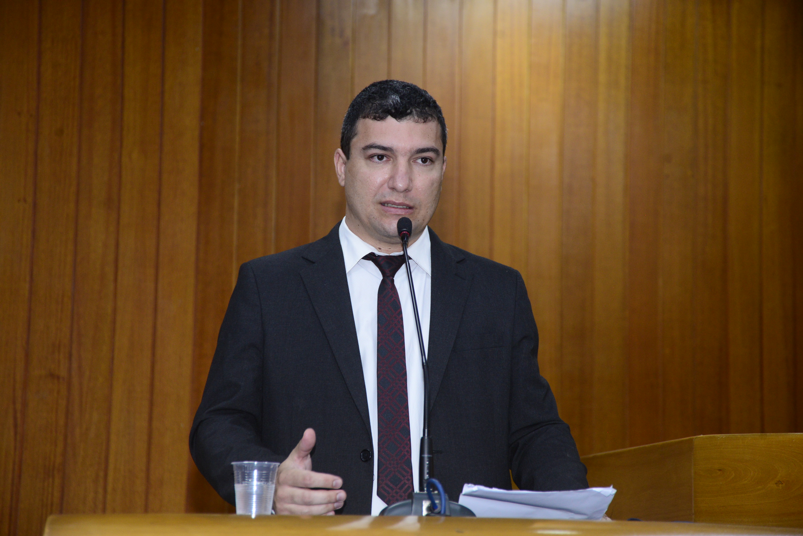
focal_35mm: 102
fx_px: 2276
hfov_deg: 20.0
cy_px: 268
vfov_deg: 13.4
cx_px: 402
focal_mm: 102
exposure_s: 1/60
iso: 2000
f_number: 5.6
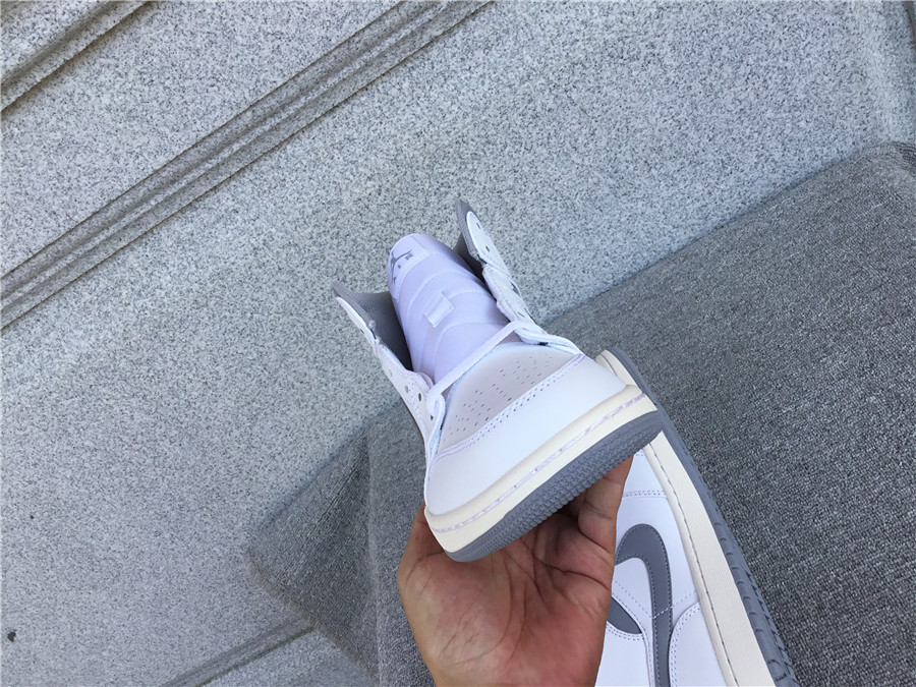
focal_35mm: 31
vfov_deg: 45.4
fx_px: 820
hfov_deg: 58.4
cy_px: 344
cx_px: 458
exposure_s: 1/503
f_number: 2.4
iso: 25
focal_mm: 3.3
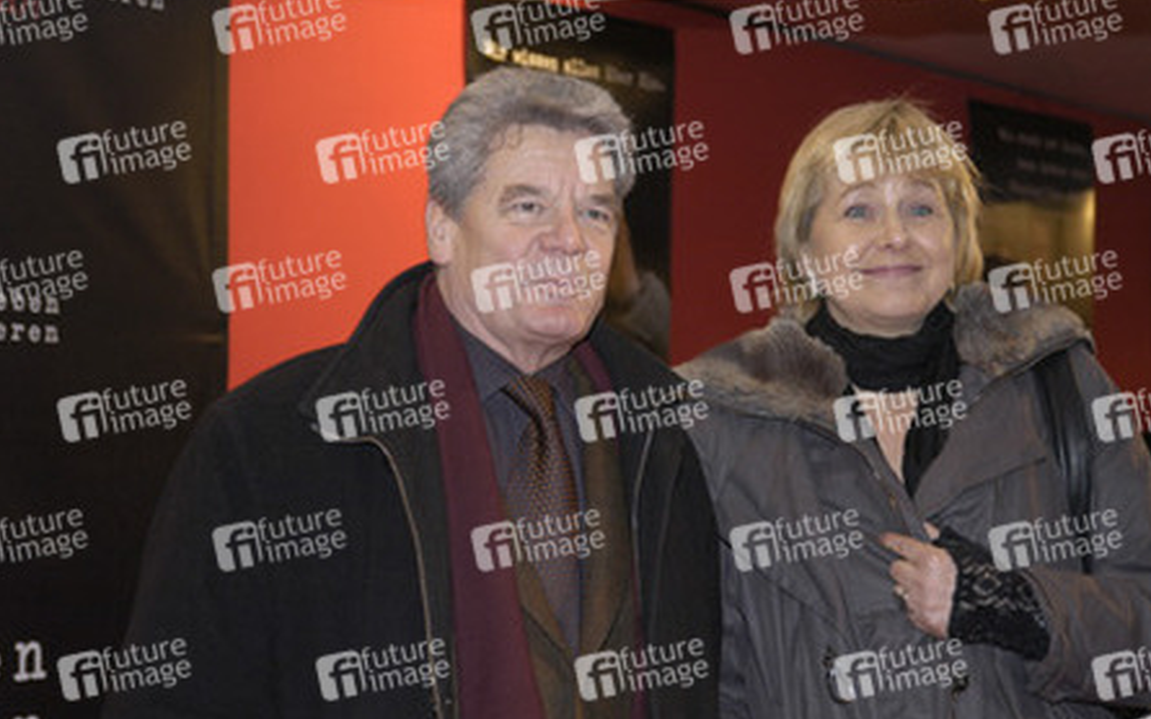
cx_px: 573
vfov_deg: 13.6
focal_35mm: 96
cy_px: 347
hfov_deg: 21.6
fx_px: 3011
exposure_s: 1/60
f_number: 4.5
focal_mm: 62
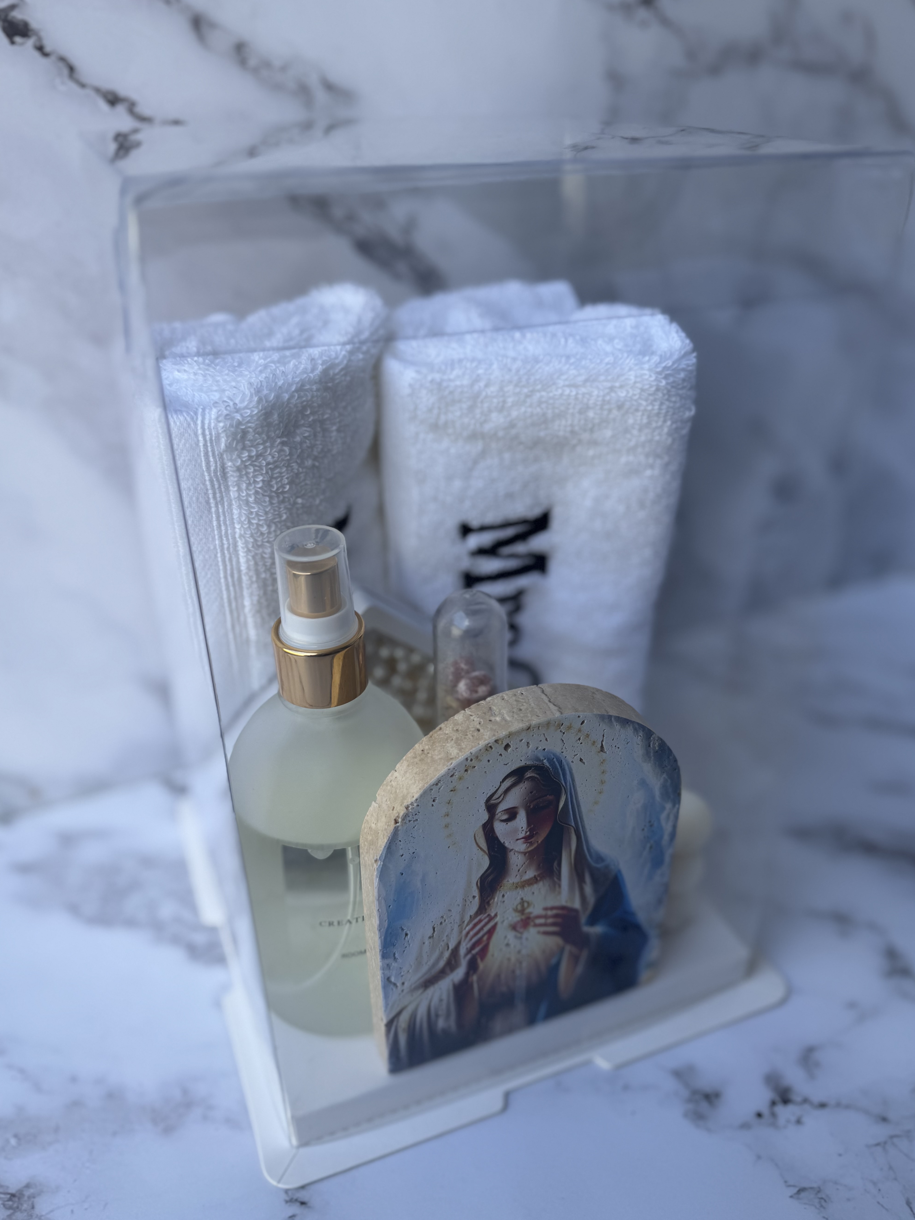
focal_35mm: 26
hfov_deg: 53.1
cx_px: 447
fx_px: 916
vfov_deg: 67.3
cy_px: 614
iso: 80
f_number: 1.78
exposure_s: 1/1172
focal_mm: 6.76
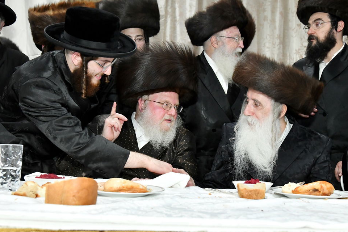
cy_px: 111
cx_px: 172
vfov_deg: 27.5
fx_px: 474
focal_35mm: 49
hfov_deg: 40.3
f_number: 5.6
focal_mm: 46
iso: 4000
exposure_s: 1/250
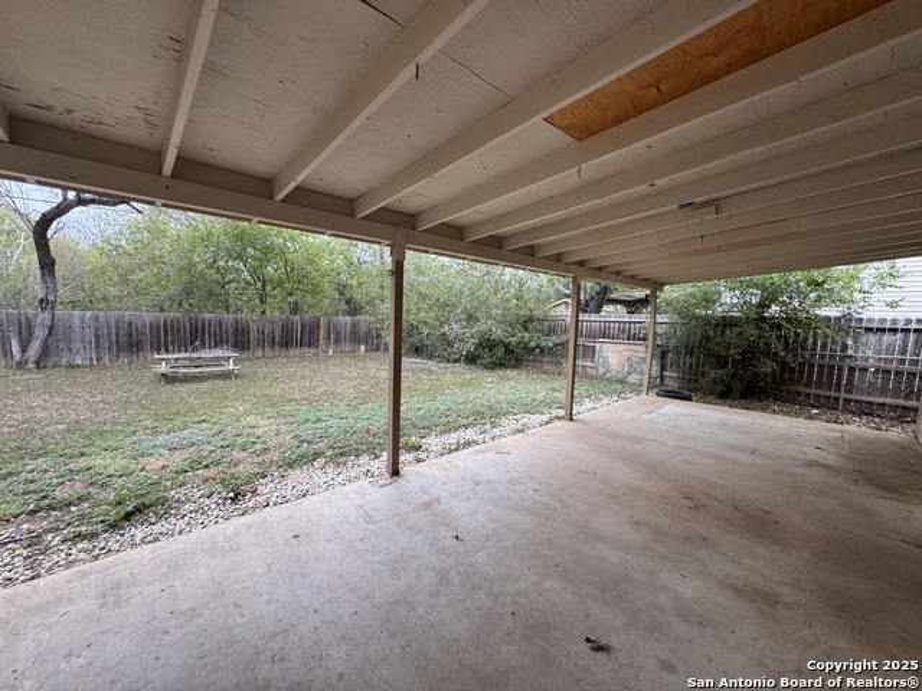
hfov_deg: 102.1
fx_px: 373
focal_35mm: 14
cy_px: 346
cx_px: 461
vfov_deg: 85.7
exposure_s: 1/99
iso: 80
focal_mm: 2.22
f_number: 2.2
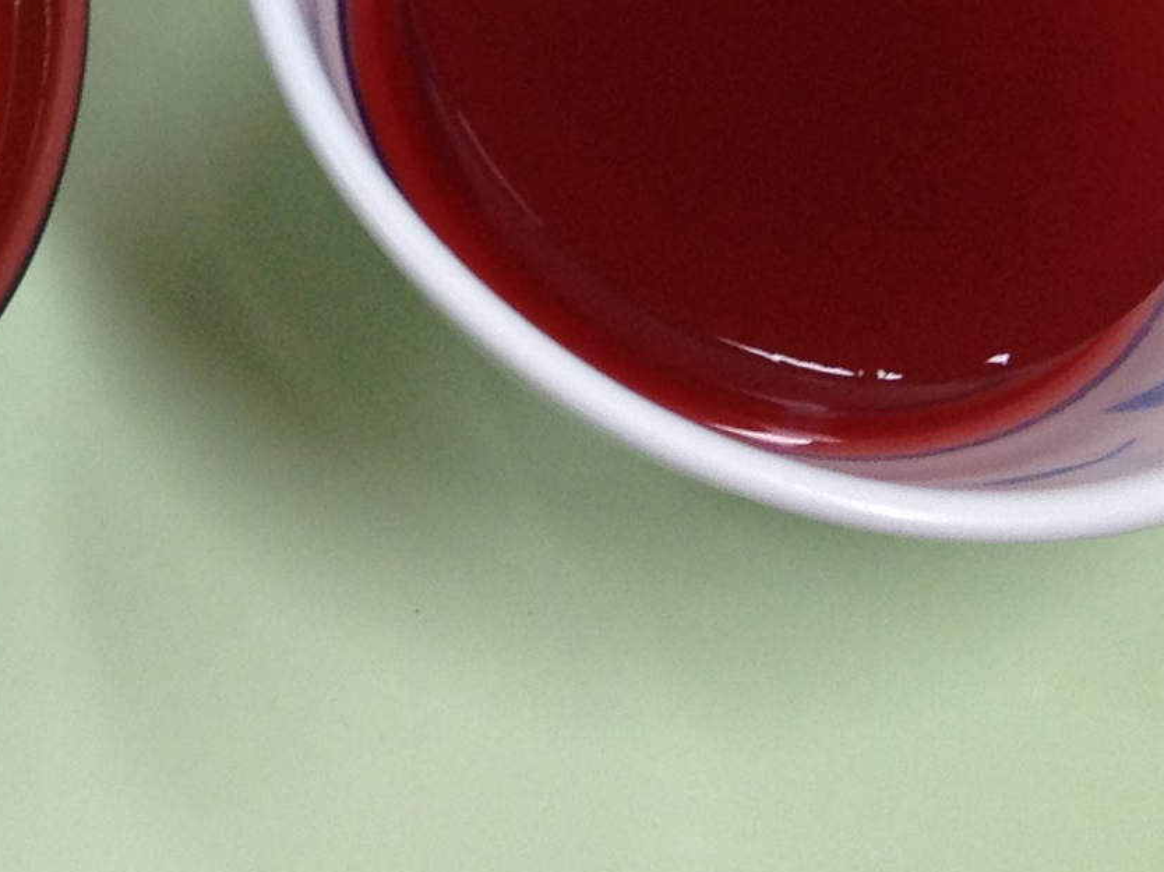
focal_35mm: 137
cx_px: -890
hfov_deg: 13.1
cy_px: -413
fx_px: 4605
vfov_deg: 10.5
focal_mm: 4.28
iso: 80
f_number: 2.4
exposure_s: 1/40
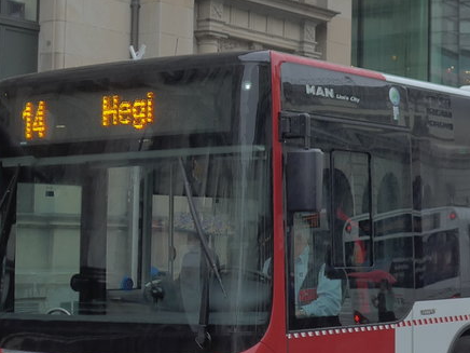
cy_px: 162
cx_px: 412
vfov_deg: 14.9
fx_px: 1344
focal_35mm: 99
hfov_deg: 19.5
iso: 160
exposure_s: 1/320
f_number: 2.4
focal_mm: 7.5
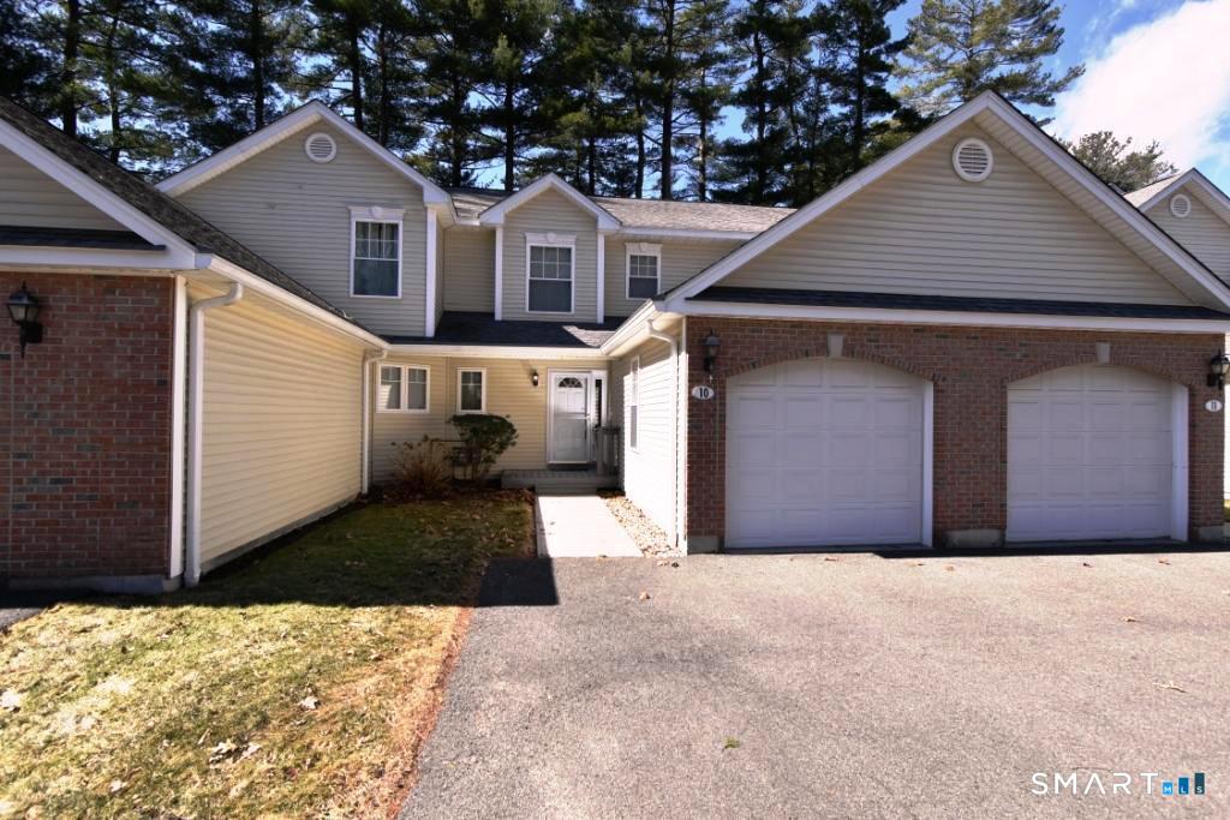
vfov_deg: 69.7
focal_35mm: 17
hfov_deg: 92.4
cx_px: 615
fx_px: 589
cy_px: 410
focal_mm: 11.5
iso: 125
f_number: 8
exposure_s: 1/250
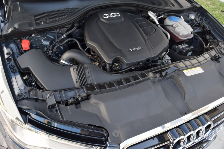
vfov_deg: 47.9
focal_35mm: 27
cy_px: 74
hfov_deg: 67.4
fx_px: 168
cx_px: 112
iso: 400
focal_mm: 18
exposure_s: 1/160
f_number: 6.3
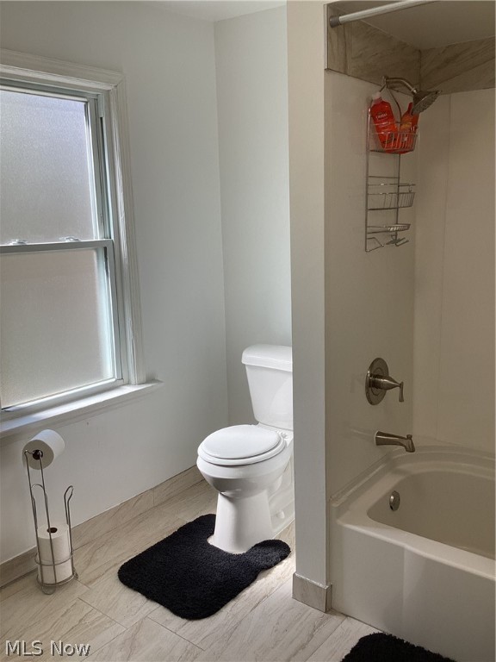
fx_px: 592
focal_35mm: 31
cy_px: 331
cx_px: 248
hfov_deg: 45.4
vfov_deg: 58.4
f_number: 2.4
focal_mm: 3.3
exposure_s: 1/120
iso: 25
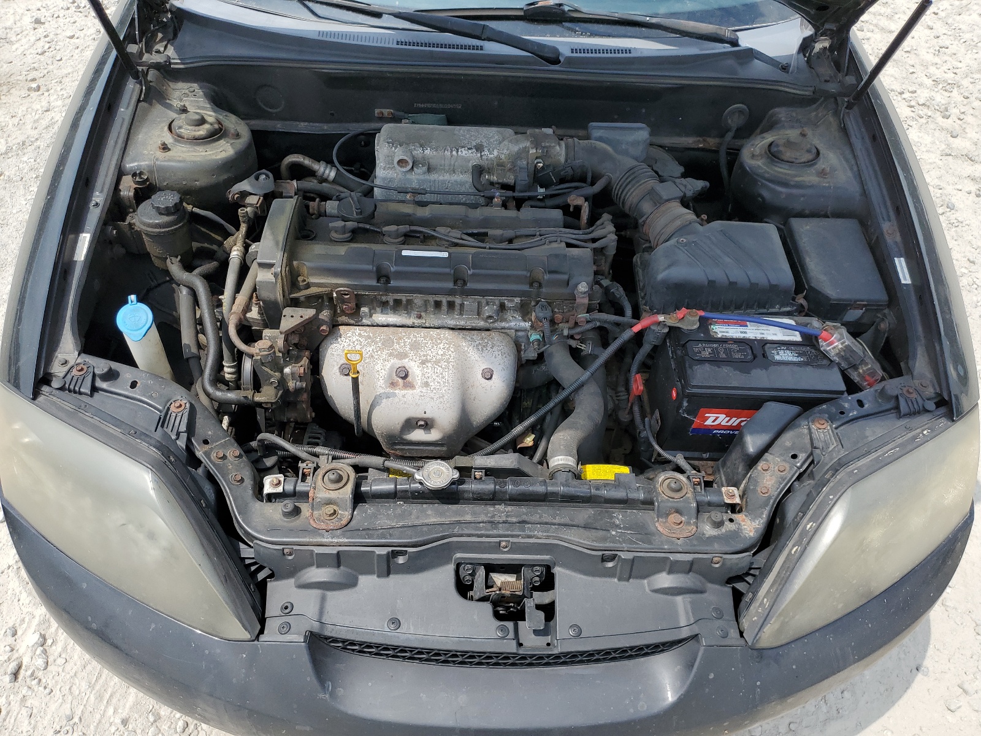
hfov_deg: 67.3
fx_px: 737
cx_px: 490
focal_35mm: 26
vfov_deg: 53.1
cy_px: 368
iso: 50
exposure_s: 1/2000
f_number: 1.5
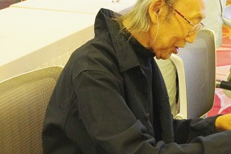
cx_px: 177
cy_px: 61
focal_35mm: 103
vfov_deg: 13.3
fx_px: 660
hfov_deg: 19.7
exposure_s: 1/100
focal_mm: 41
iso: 10000
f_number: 8
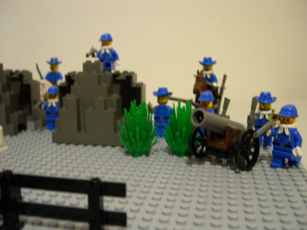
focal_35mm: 38
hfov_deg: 49.0
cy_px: 115
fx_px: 337
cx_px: 154
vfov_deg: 37.7
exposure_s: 1/3.6
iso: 400
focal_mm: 8
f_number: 2.8
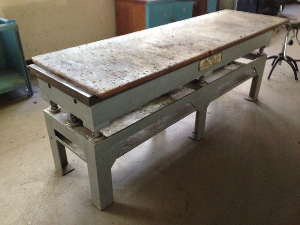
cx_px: 150
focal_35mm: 33
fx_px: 286
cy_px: 112
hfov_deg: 55.4
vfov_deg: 42.9
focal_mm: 4.12
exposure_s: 1/20
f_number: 2.4
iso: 320
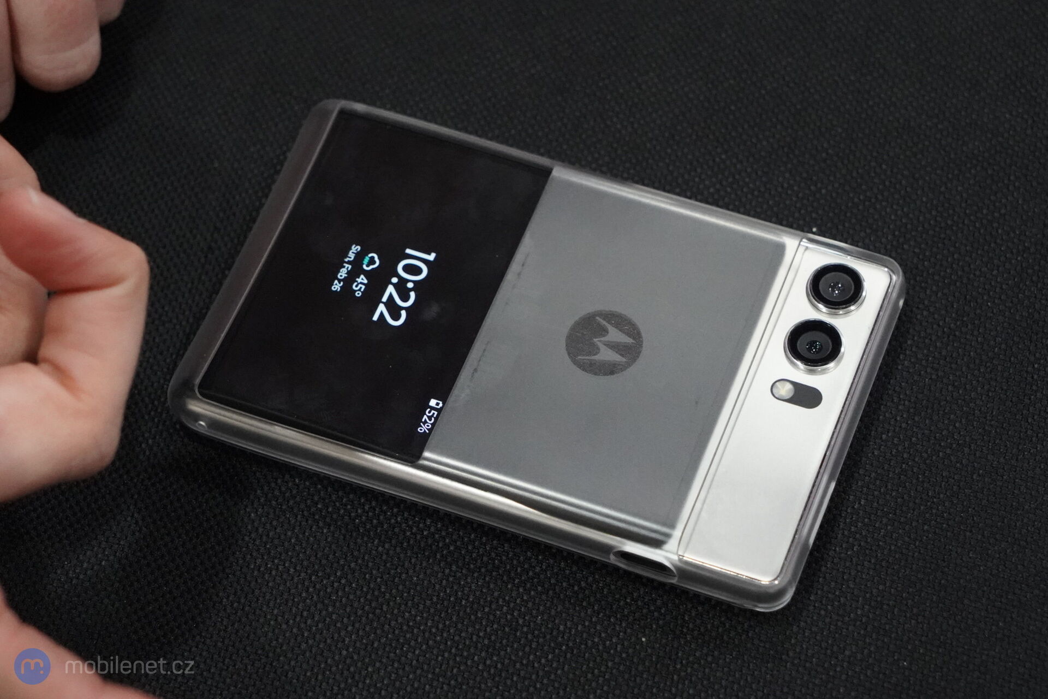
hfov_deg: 28.8
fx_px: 2038
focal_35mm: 70
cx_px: 524
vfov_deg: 19.5
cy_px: 350
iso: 12800
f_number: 7.1
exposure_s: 1/160
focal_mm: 70
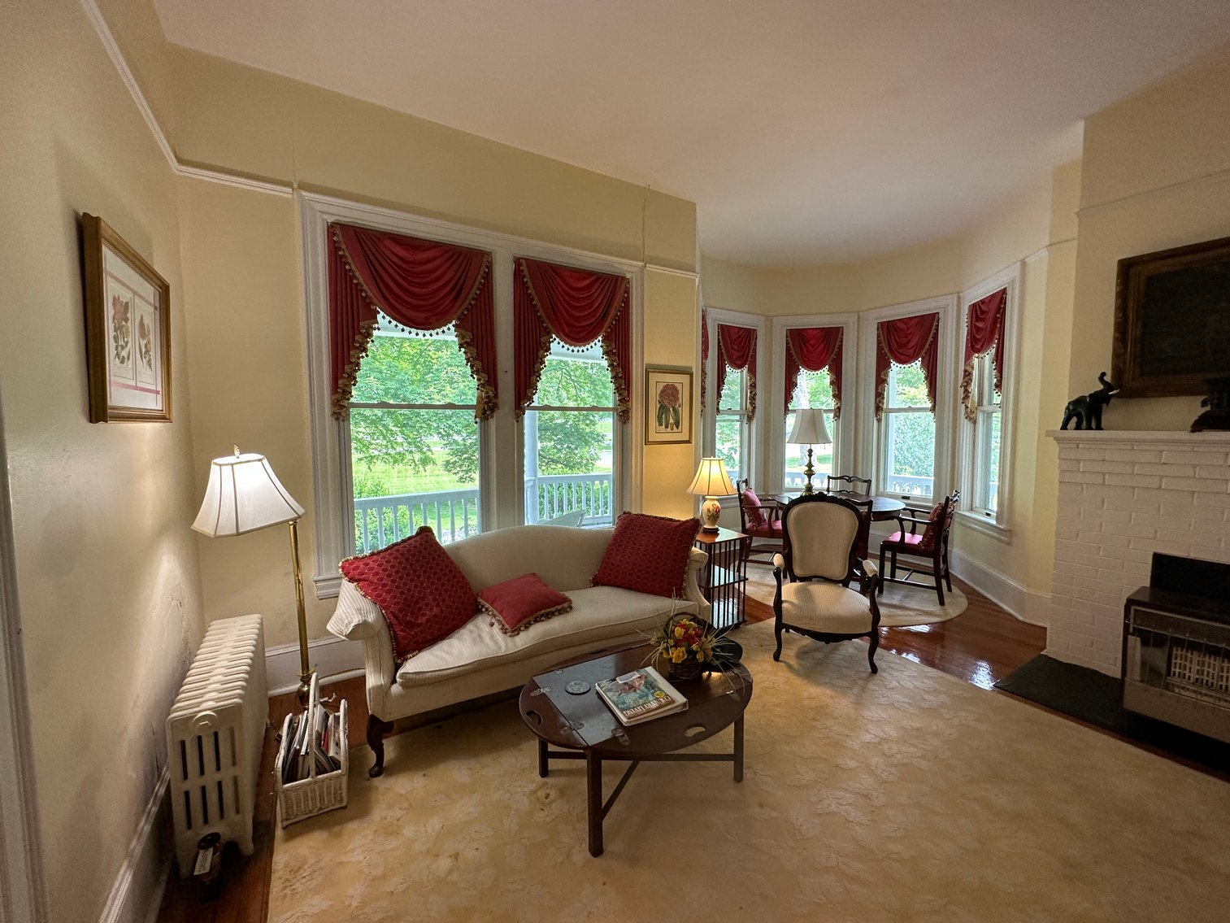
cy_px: 462
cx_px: 615
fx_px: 497
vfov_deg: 85.7
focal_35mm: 14
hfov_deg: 102.1
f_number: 2.2
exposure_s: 1/120
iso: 160
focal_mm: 2.22
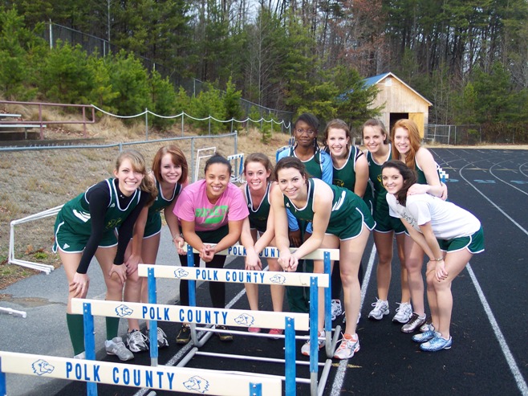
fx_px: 579
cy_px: 198
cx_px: 264
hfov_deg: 49.0
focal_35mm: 38
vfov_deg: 37.7
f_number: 2.8
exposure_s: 1/180
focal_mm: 8
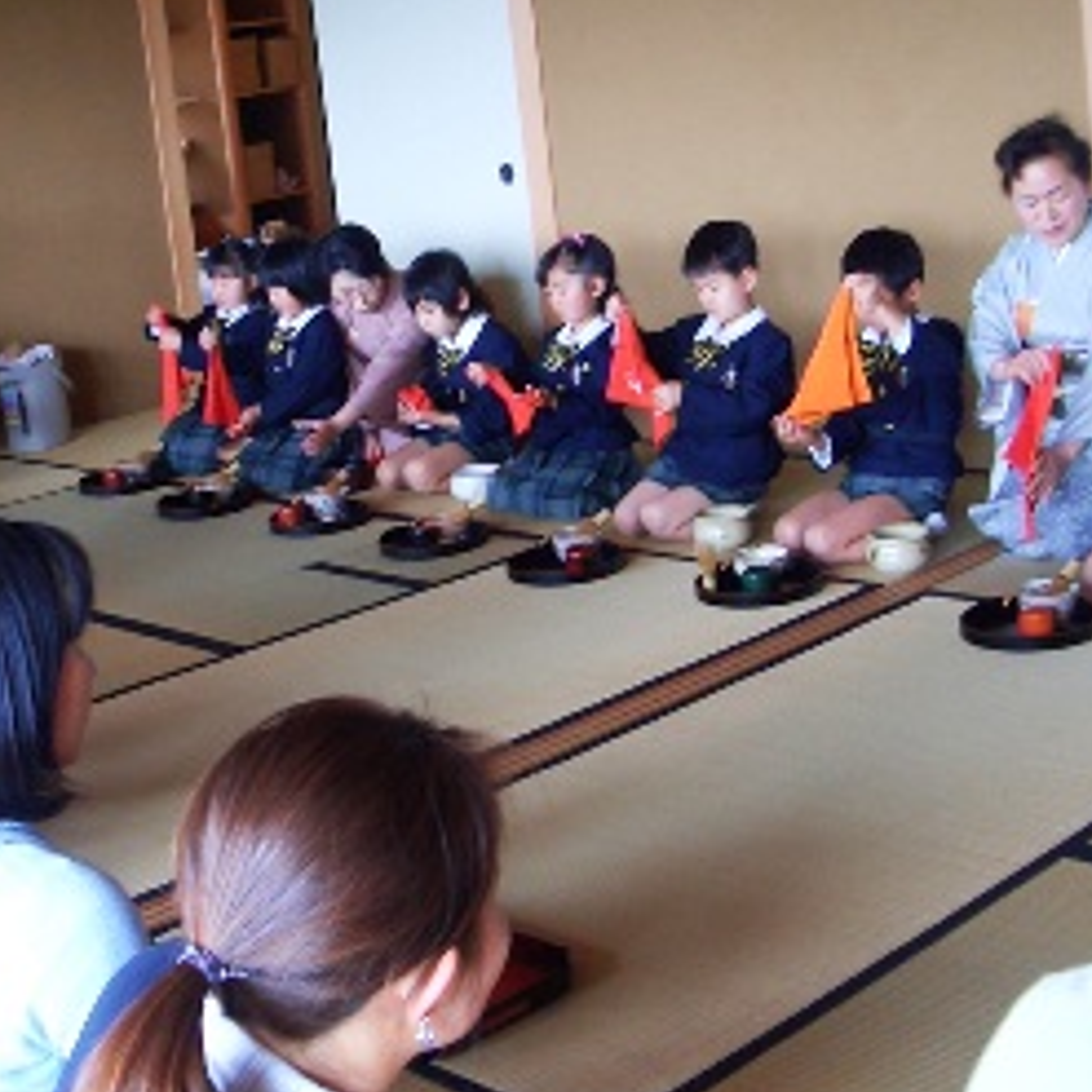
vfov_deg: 30.5
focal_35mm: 56
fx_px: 1999
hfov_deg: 30.5
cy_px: 433
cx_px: 486
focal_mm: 5.8
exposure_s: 1/40
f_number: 2.6
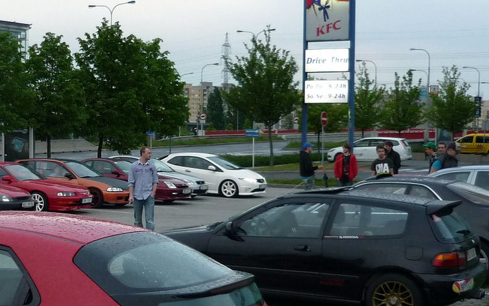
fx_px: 986
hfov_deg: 27.2
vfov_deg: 17.6
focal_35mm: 74
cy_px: 151
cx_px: 83
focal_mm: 5.5
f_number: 2.8
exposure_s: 1/25
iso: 200
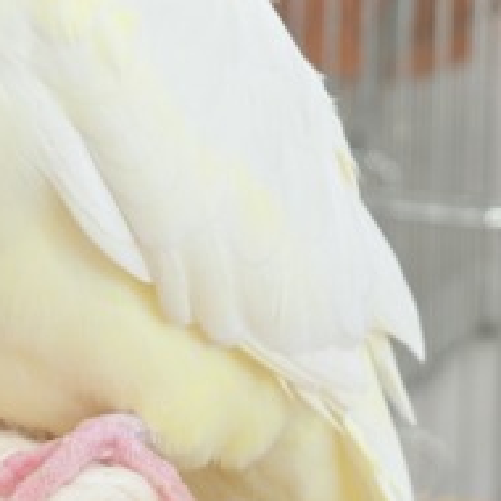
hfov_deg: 11.3
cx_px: 353
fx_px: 2538
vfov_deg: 11.1
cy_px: -21
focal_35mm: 155
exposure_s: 1/50
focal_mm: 5.96
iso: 64
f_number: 1.6
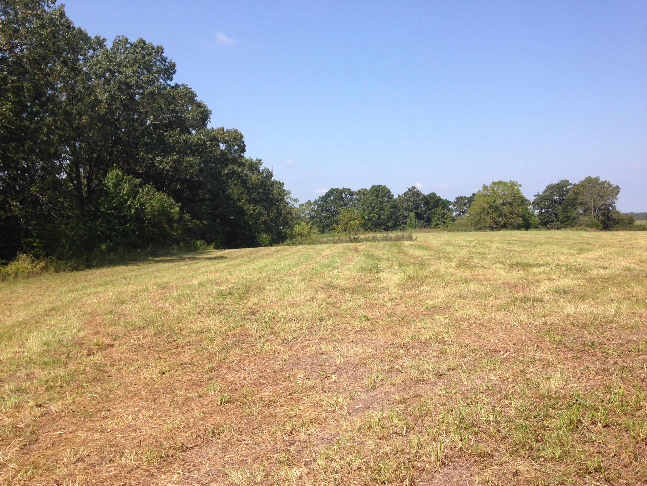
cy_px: 243
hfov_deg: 55.4
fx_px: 617
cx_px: 324
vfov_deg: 42.9
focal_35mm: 33
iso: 50
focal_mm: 4.12
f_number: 2.4
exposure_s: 1/1323
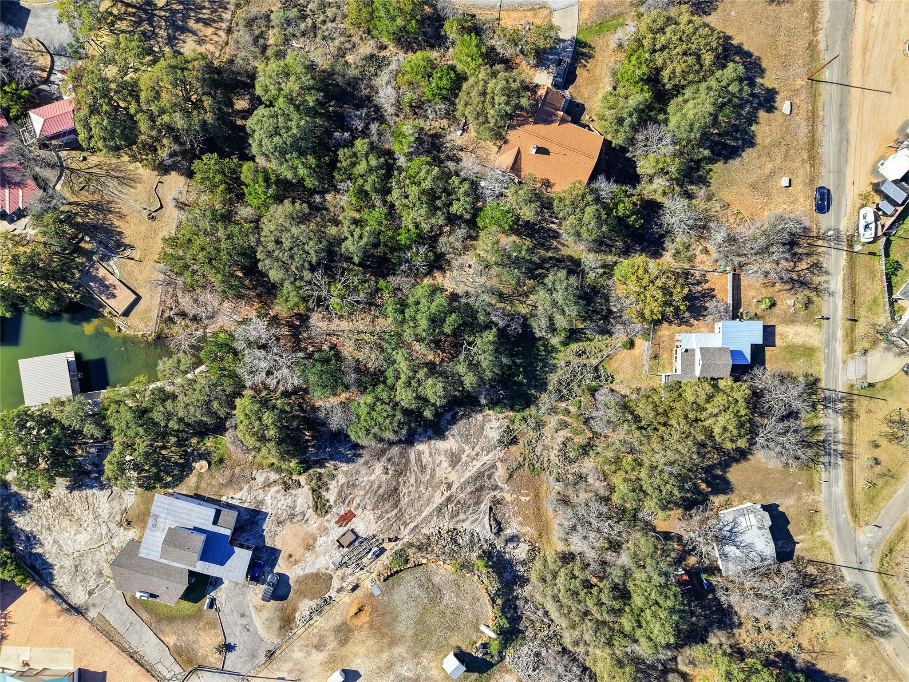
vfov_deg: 56.8
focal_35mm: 24
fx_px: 630
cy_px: 341
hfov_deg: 71.6
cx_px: 454
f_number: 1.8
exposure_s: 1/160
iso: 120
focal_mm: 8.7
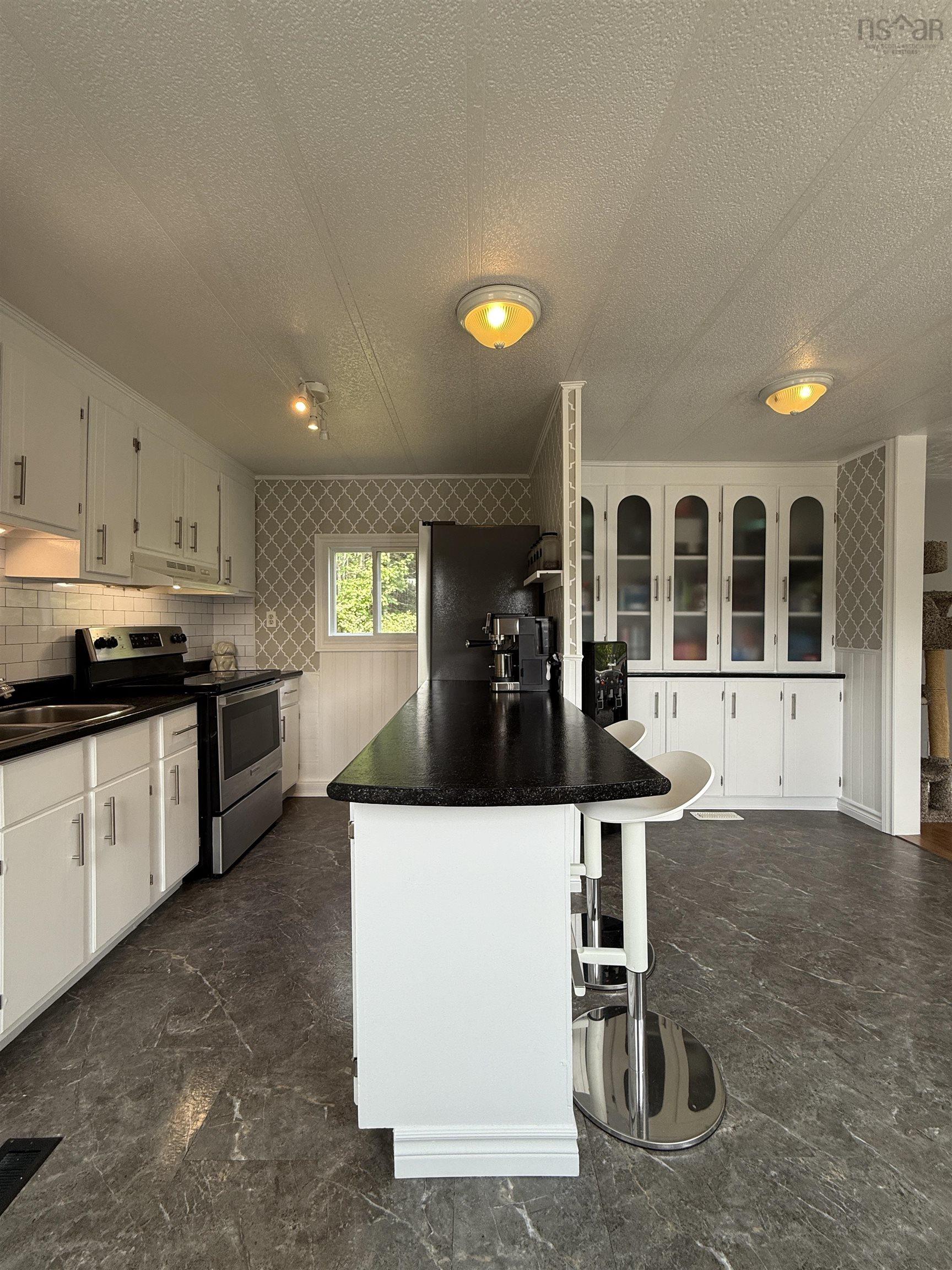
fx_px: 513
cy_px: 635
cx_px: 476
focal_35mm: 14
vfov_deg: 102.1
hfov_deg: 85.7
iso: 64
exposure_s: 1/100
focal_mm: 2.22
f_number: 2.2
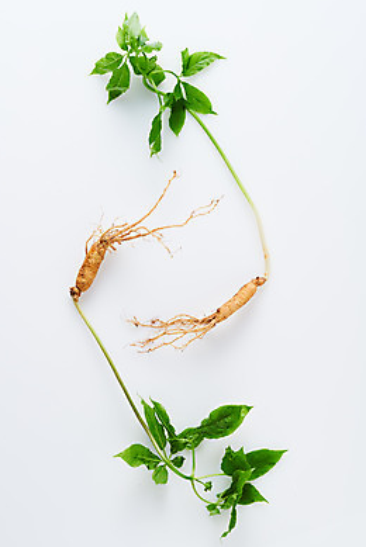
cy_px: 271
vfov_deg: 18.9
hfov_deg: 12.7
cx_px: 182
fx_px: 1644
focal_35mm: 108
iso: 100
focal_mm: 105
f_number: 22
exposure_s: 1/125
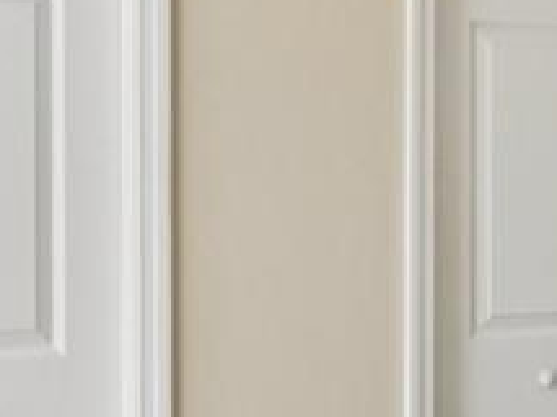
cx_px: 801
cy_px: 186
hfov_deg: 17.9
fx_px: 1608
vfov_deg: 14.8
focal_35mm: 100
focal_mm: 14
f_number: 8
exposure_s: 1/100
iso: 400
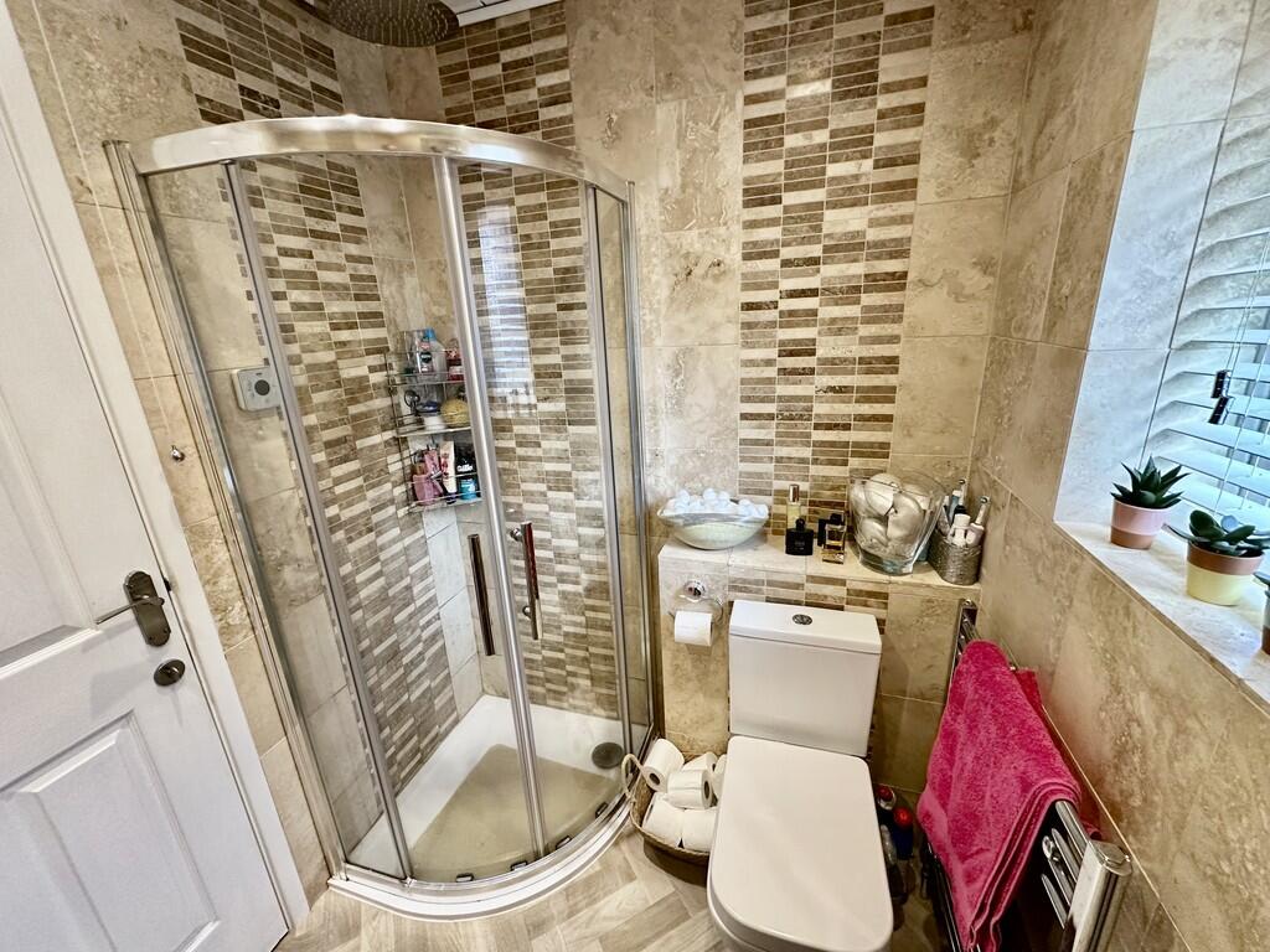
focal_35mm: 14
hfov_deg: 102.1
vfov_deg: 85.7
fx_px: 514
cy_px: 476
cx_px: 635
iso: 250
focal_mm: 2.22
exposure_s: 1/100
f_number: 2.2
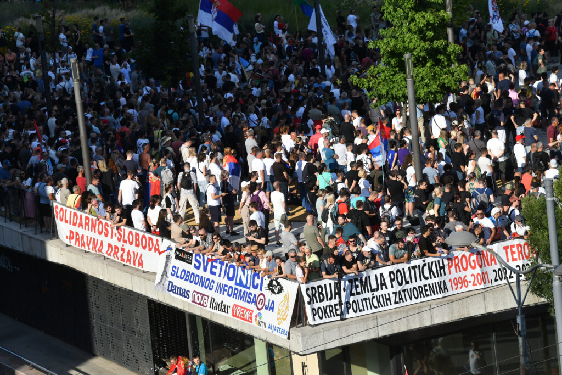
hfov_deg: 11.1
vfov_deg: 7.4
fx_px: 2888
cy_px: 188
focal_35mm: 185
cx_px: 281
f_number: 5.6
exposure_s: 1/6400
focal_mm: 185
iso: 800
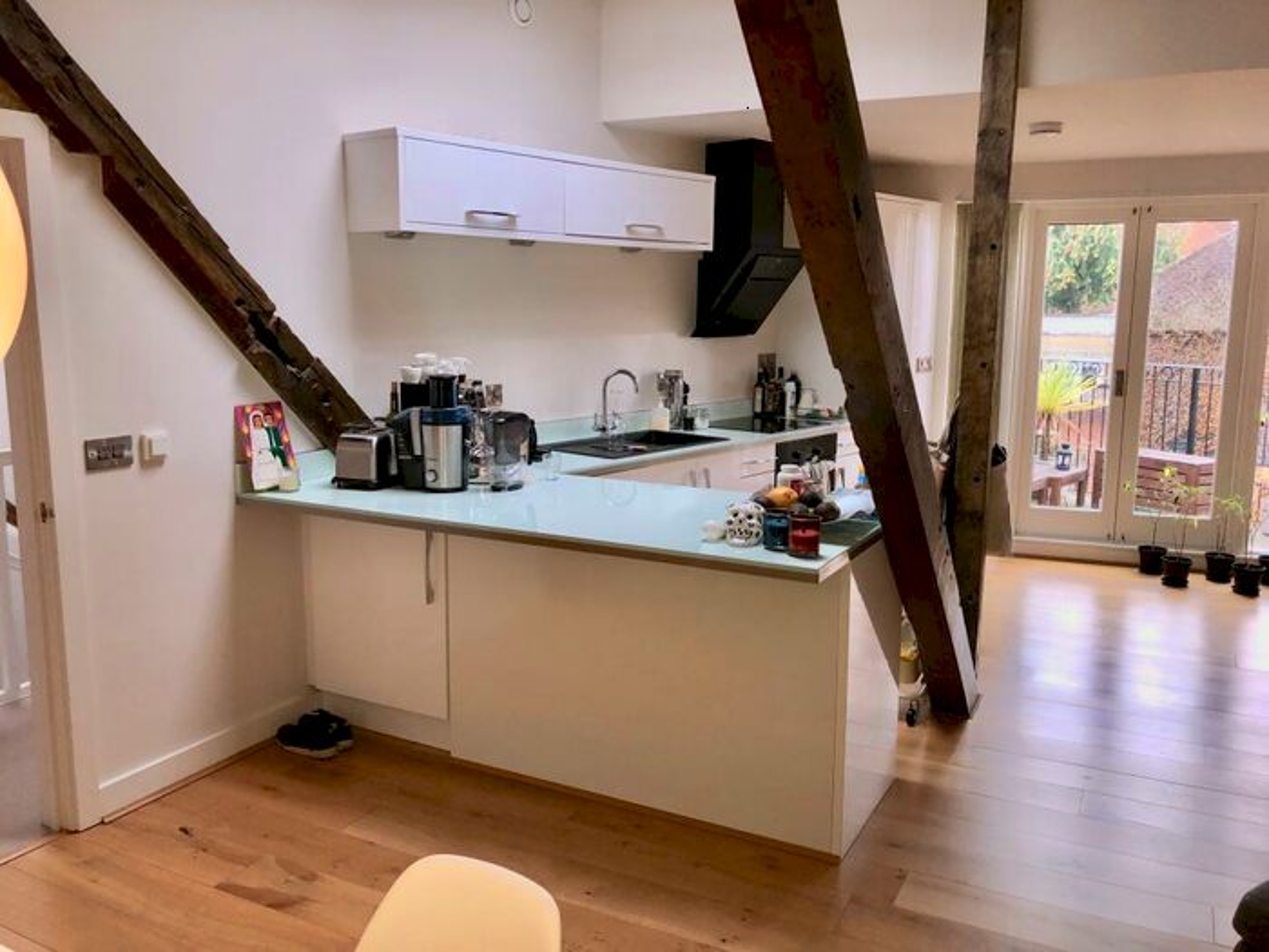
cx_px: 634
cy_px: 476
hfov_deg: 61.7
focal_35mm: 29
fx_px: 1063
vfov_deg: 48.2
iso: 50
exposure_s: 1/100
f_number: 1.8
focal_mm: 3.99
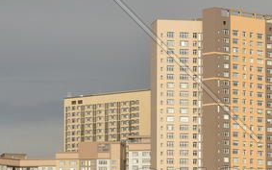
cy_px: 192
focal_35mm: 259
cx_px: 309
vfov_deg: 5.1
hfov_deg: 8.1
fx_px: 1917
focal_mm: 55
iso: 100
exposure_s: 1/320
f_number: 9
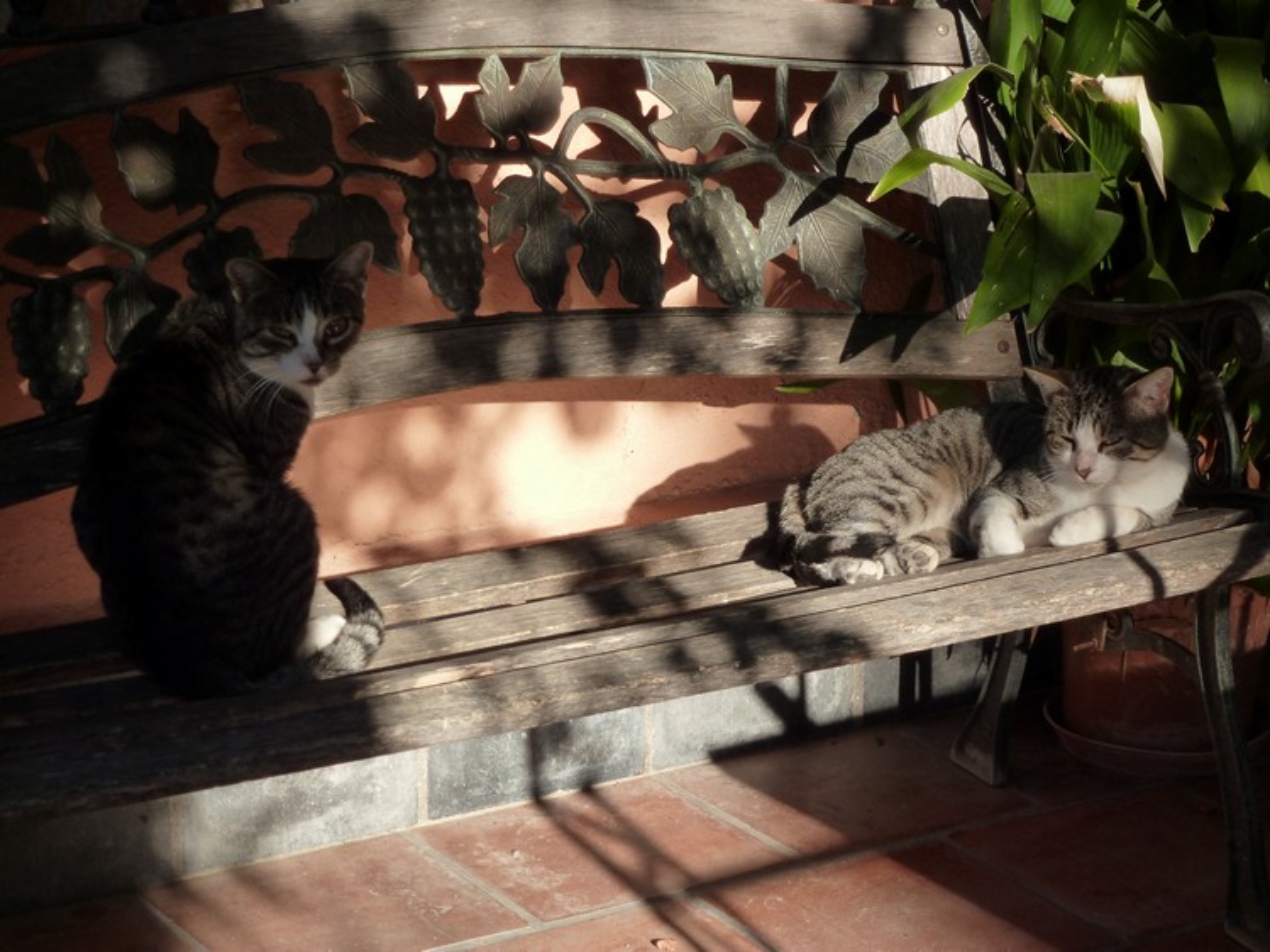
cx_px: 635
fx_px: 3814
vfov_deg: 14.2
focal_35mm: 104
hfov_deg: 18.9
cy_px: 476
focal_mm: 18.7
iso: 160
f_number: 5
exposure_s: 1/200
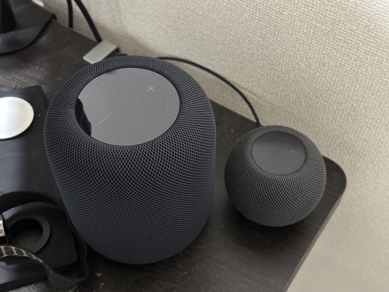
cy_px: 146
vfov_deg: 30.3
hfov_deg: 39.7
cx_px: 194
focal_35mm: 48
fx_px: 539
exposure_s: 1/21
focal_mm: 6.86
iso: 640
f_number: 1.78
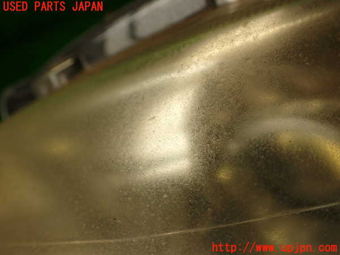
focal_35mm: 32
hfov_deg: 56.8
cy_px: 128
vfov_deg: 44.2
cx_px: 170
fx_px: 314
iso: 100
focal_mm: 5.79
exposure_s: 1/60
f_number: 2.4
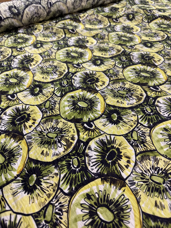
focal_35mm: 24
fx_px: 158
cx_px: 86
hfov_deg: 56.8
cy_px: 114
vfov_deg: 71.6
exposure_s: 1/50
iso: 200
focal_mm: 6.76
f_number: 1.78
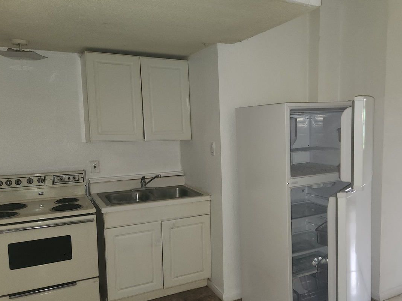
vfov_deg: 45.4
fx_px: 360
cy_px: 167
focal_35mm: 31
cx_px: 238
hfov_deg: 58.0
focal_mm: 5.4
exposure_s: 1/23
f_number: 1.8
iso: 125
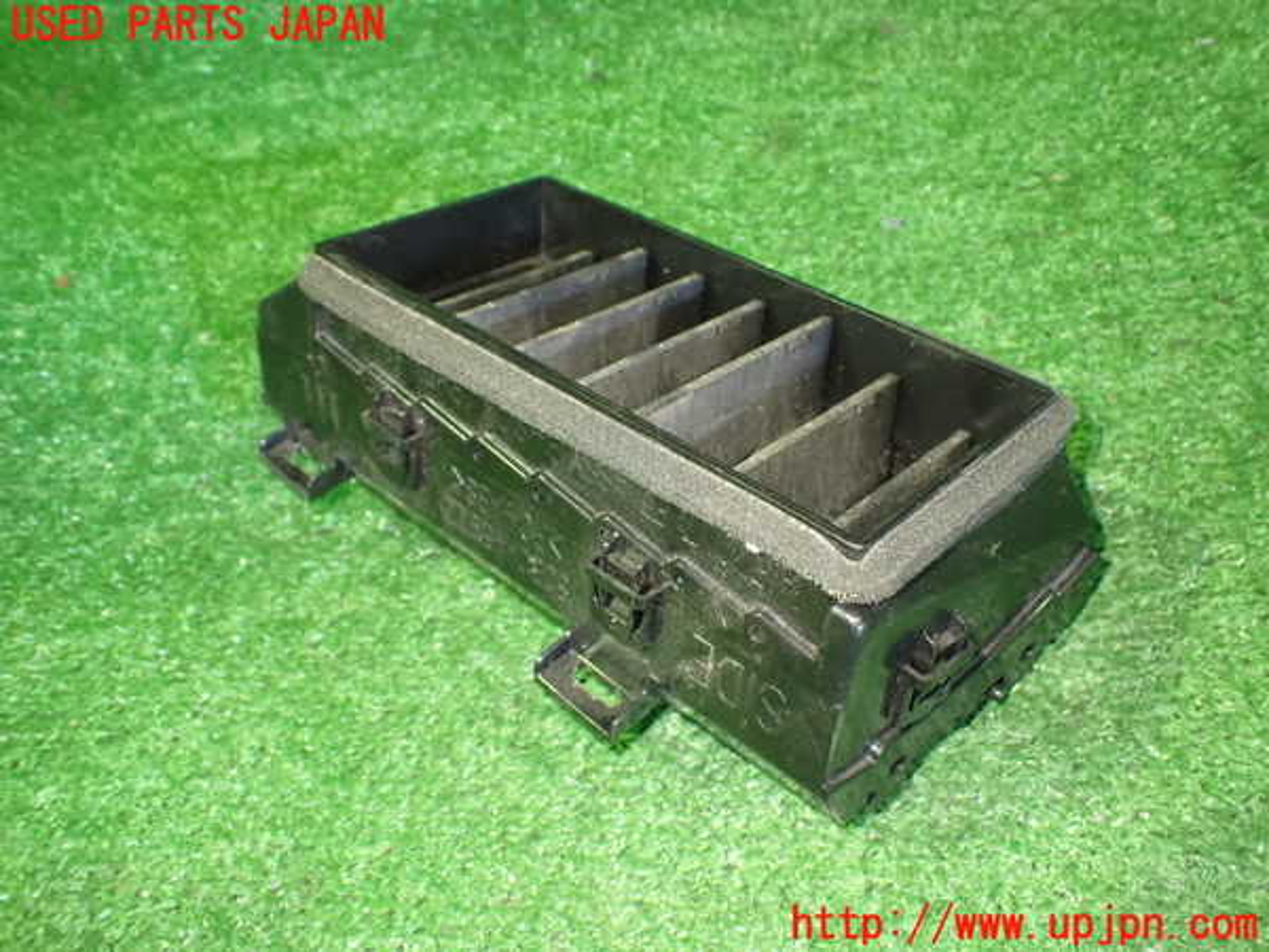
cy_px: 476
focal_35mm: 30
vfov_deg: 46.8
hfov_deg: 60.0
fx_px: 1100
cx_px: 634
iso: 1250
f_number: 2.3
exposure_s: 1/30
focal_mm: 5.4
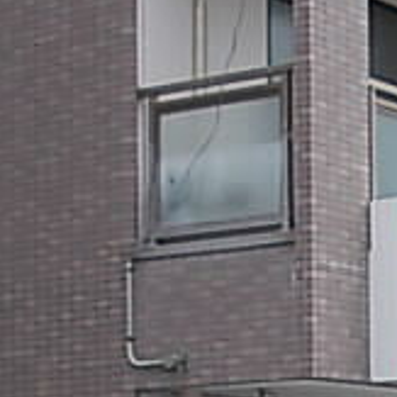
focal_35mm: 149
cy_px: 475
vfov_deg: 11.5
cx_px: 580
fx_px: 1933
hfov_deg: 11.3
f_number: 6.5
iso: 80
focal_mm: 6.1
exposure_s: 1/160
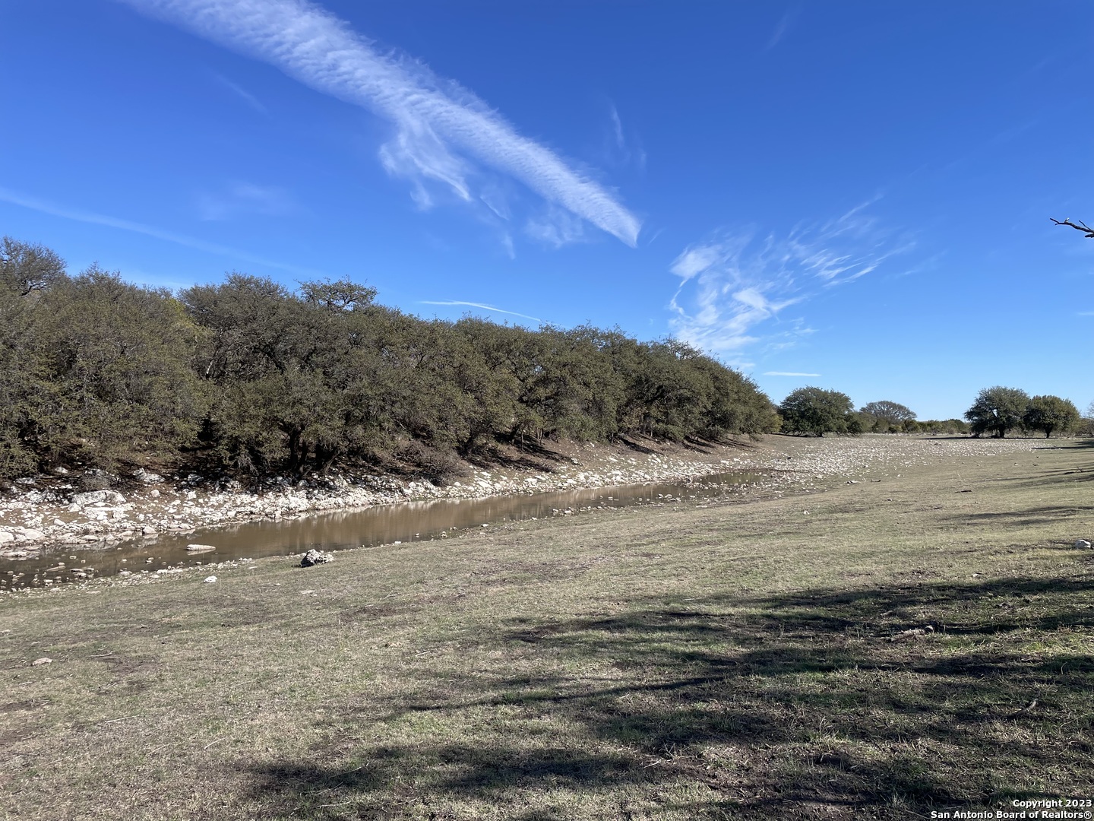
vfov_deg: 53.1
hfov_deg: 67.3
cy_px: 410
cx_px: 547
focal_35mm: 26
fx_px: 822
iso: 32
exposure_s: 1/3125
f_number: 1.6
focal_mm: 4.2
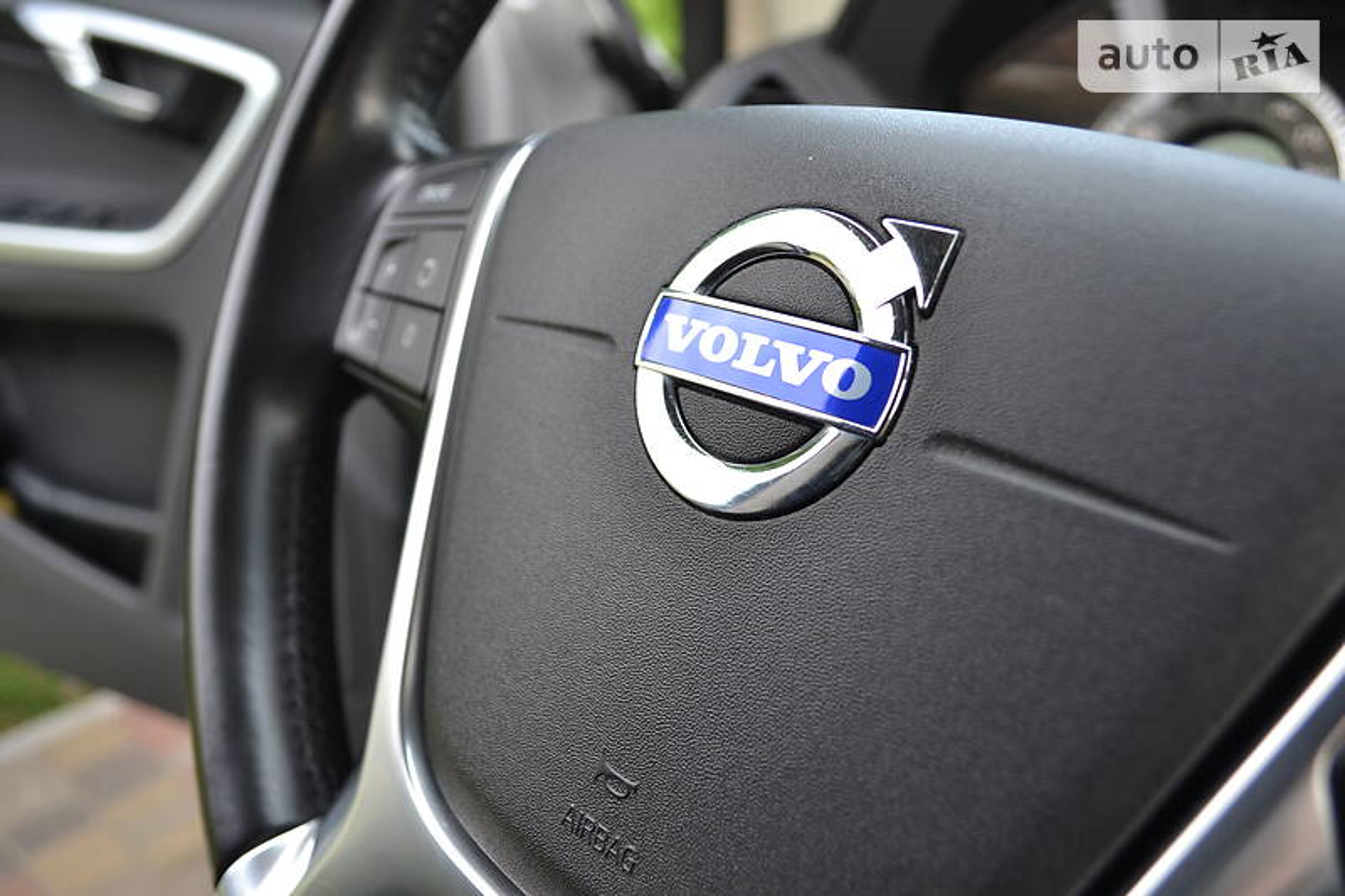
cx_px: 672
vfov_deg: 43.6
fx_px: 1121
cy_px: 448
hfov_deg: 61.9
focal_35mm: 30
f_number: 5
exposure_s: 1/100
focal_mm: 20
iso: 400
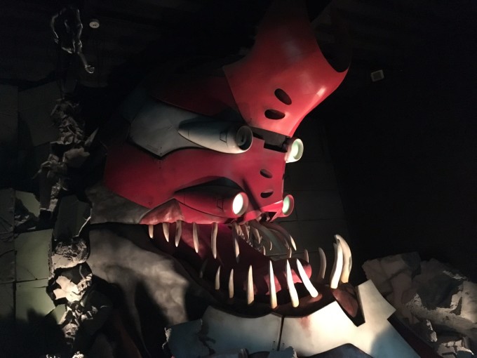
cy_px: 179
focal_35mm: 29
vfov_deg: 48.2
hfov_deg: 61.7
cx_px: 238
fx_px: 400
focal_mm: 4.15
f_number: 2.2
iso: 1000
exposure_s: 1/15
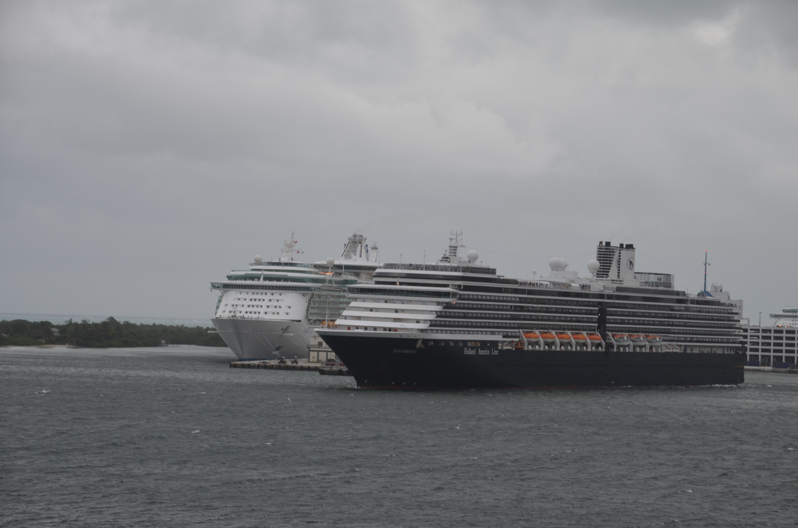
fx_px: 2323
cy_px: 264
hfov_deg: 19.5
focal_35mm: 105
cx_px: 399
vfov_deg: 13.0
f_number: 6.3
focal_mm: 70
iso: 200
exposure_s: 1/160
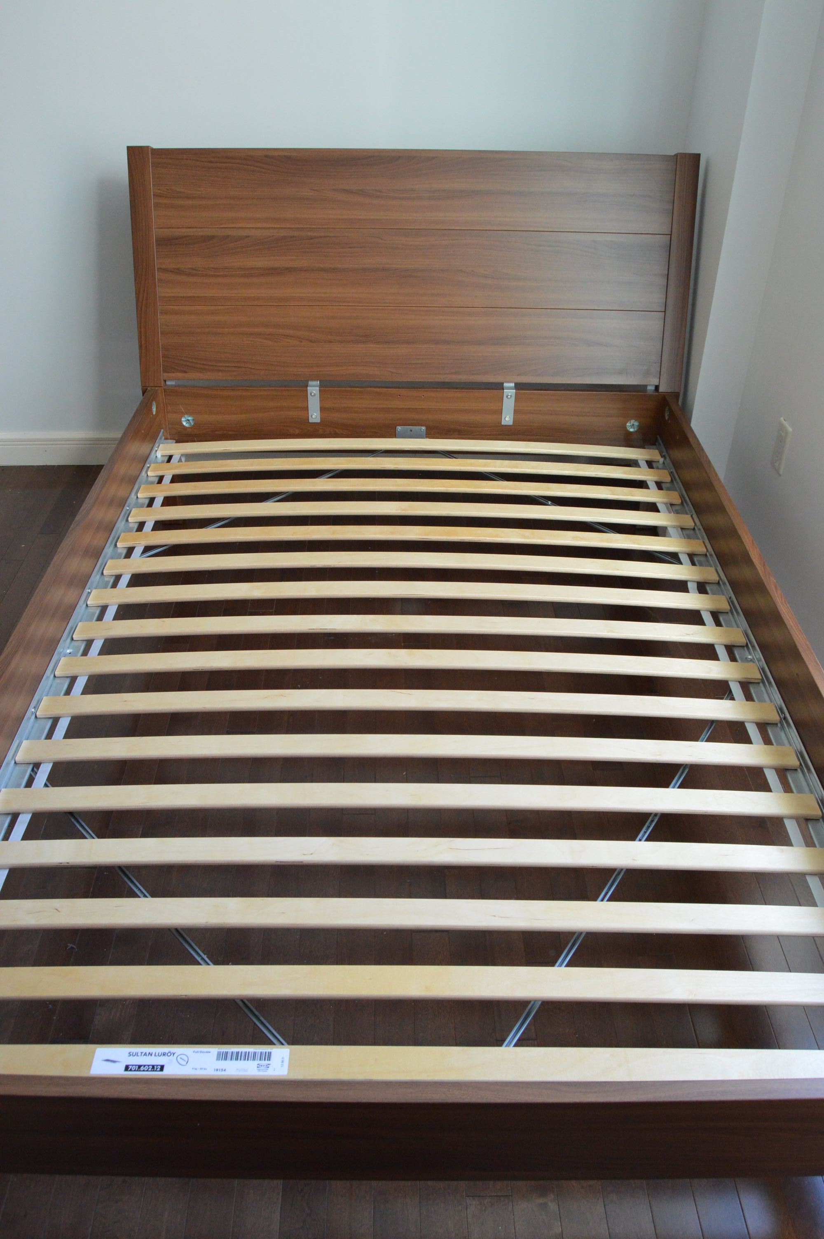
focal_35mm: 27
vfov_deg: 67.4
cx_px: 412
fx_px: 929
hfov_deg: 47.8
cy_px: 620
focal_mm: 18
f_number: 5.6
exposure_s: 1/125
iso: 1600
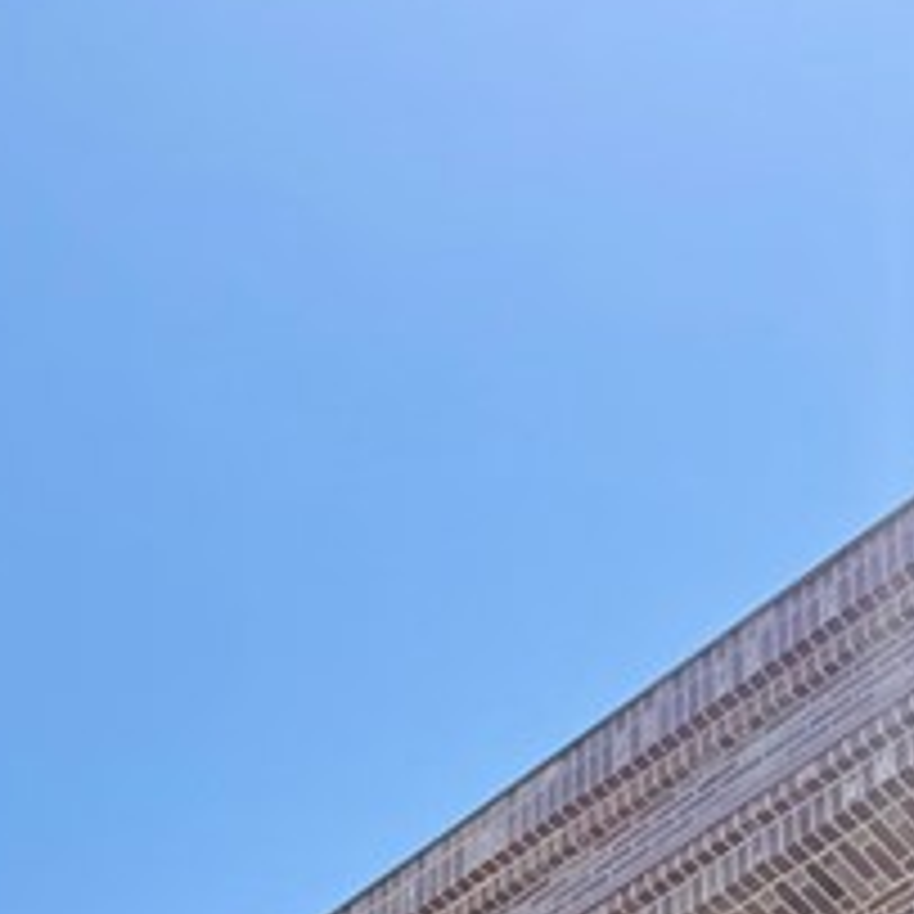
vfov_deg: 14.5
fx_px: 3196
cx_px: 513
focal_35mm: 107
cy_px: 1594
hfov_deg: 16.3
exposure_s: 1/4167
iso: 80
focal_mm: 6.76
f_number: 1.78
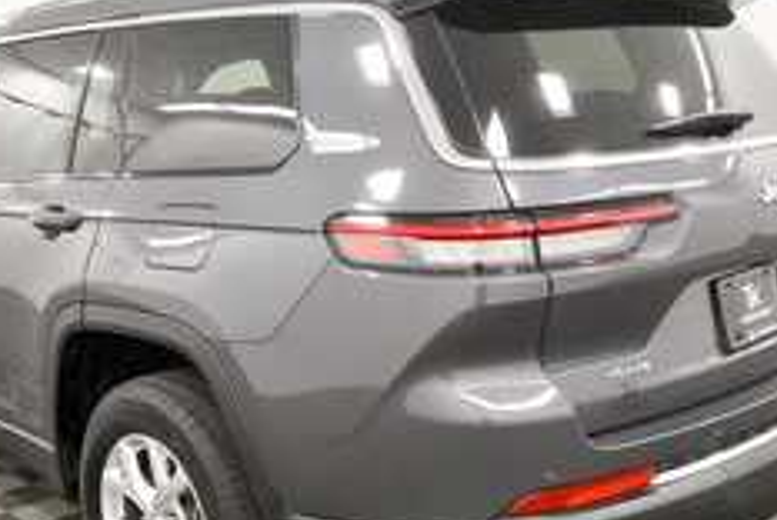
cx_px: 300
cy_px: 292
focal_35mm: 48
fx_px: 1037
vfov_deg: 28.1
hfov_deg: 40.8
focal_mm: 19
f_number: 5.6
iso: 1800
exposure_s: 1/125
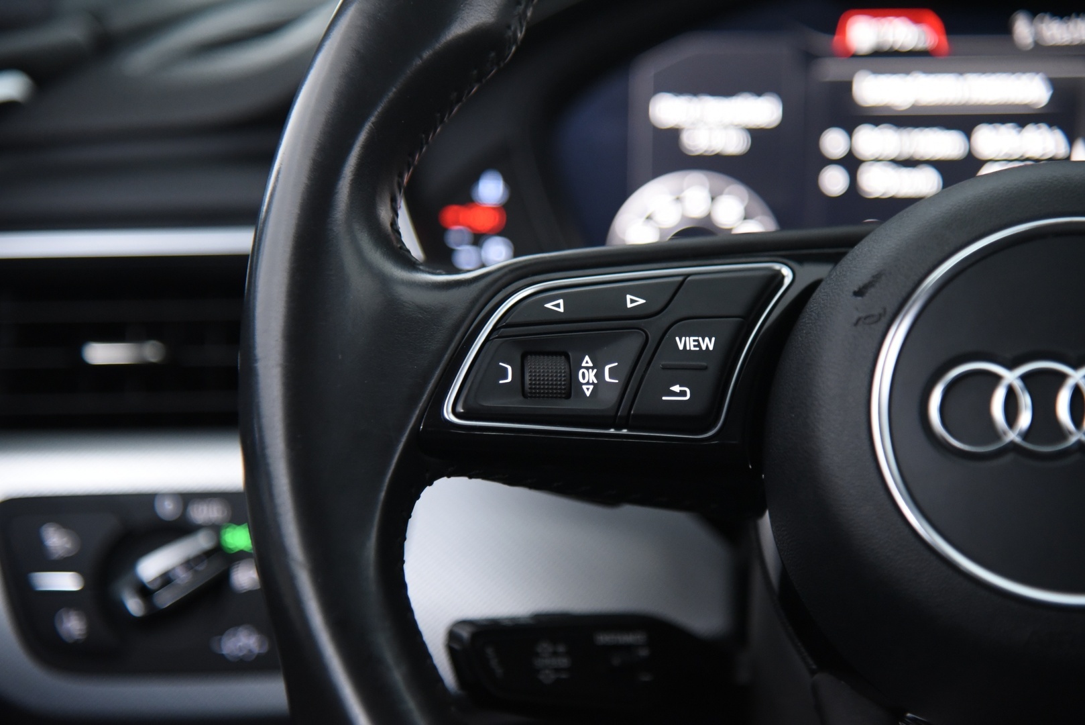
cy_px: 362
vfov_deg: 11.4
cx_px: 542
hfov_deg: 17.1
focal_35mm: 120
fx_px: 3618
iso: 4000
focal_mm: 120
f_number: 4
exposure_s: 1/25
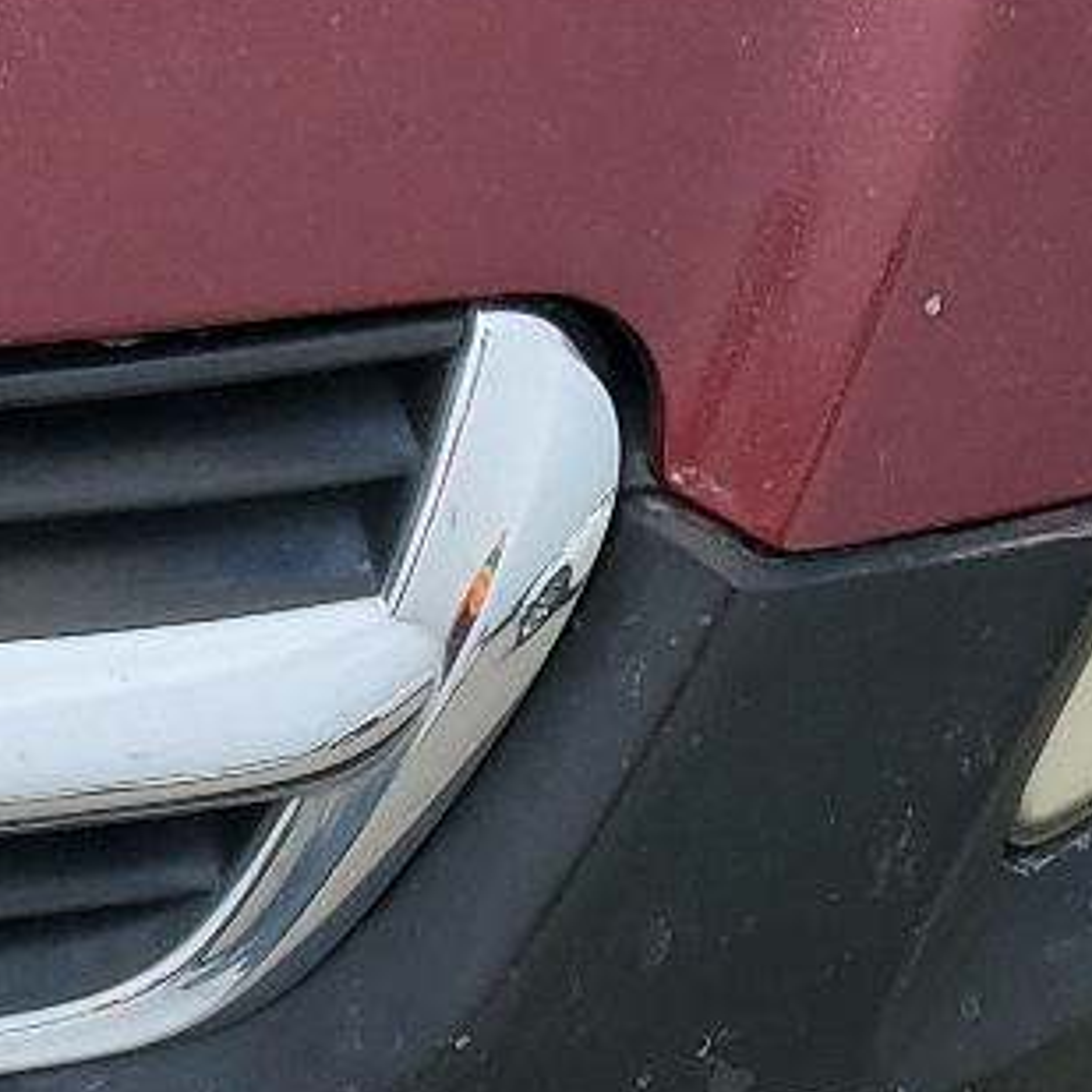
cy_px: -477
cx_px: -1078
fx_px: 4247
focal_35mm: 119
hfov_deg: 12.8
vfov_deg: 13.9
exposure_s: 1/3333
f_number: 1.5
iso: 50
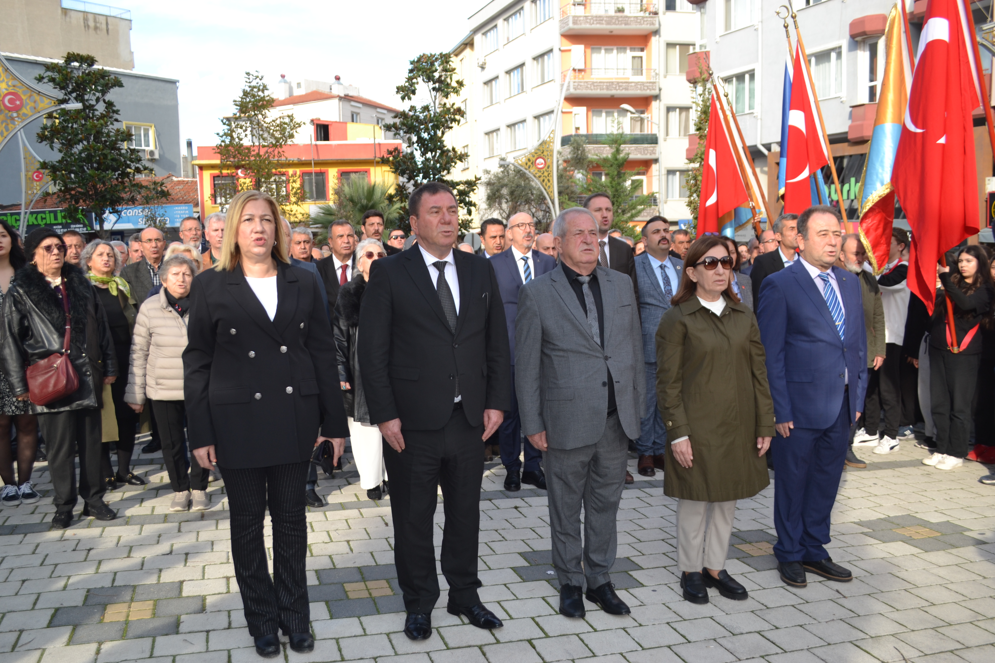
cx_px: 498
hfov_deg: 57.2
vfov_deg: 40.0
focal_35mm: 33
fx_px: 912
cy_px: 332
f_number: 5
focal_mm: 22
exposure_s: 1/200
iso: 100
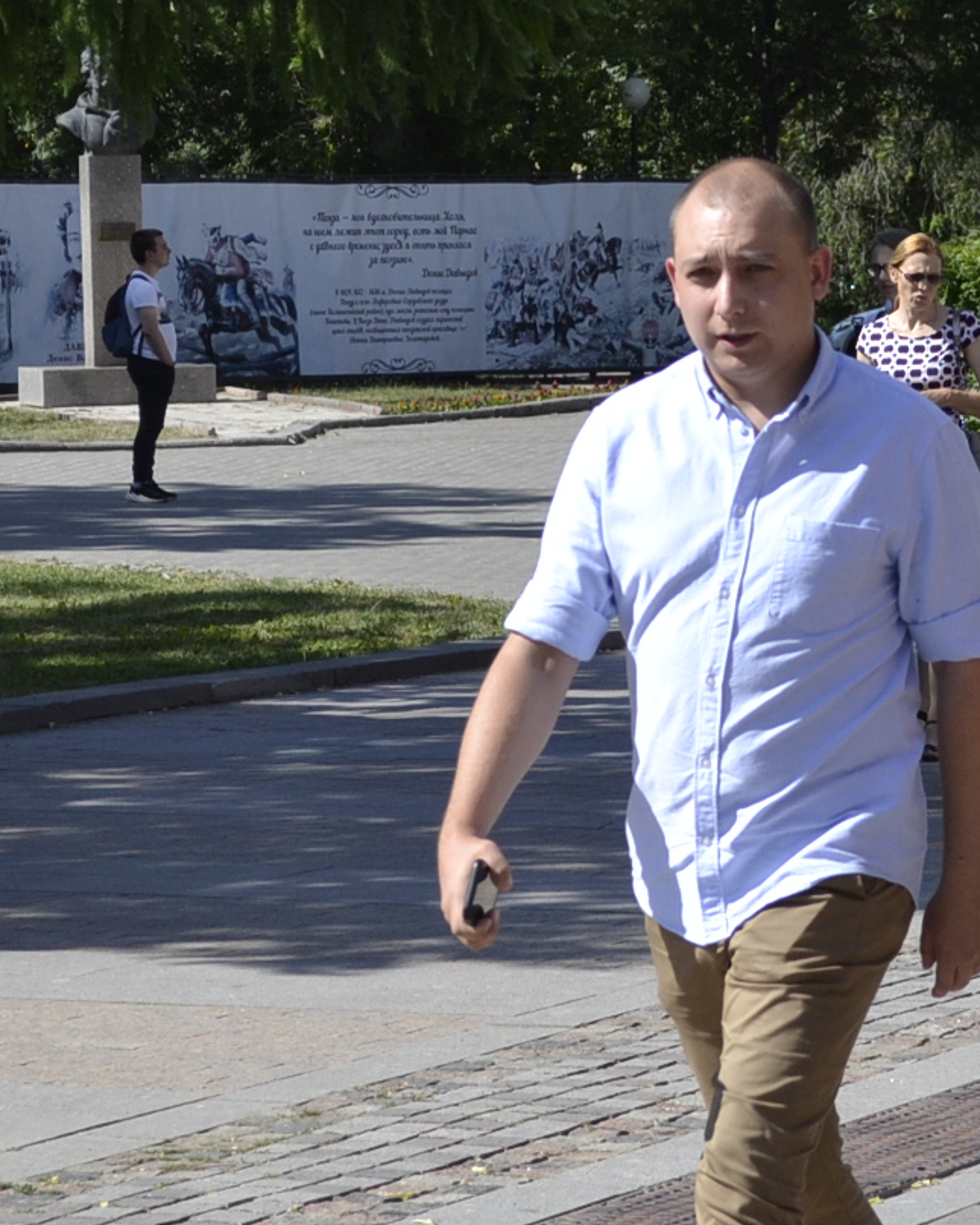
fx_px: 5836
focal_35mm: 161
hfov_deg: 9.5
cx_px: 1054
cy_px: 543
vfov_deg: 12.0
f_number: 5.6
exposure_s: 1/1250
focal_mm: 40
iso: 400
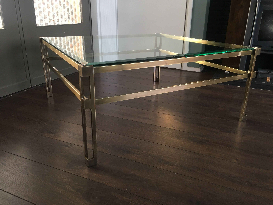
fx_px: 237
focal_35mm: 30
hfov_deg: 60.0
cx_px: 140
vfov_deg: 46.8
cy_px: 103
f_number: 2.2
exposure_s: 1/33
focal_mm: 4.15
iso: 125
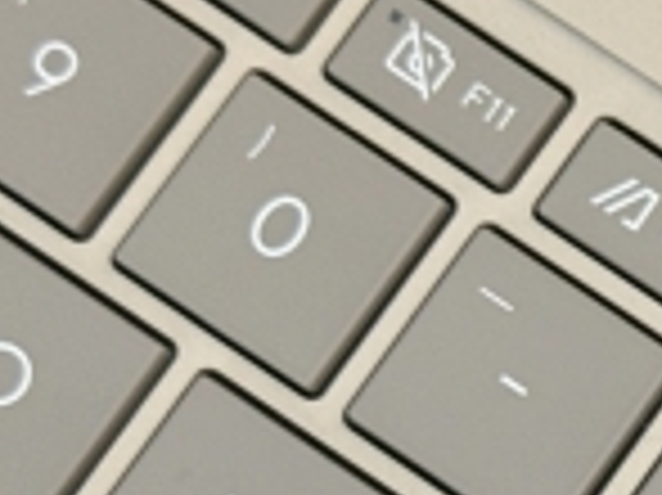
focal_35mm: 219
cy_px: 605
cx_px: 1153
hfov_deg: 8.7
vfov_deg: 6.7
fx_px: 4185
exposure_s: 1/60
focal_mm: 6.76
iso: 160
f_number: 1.78
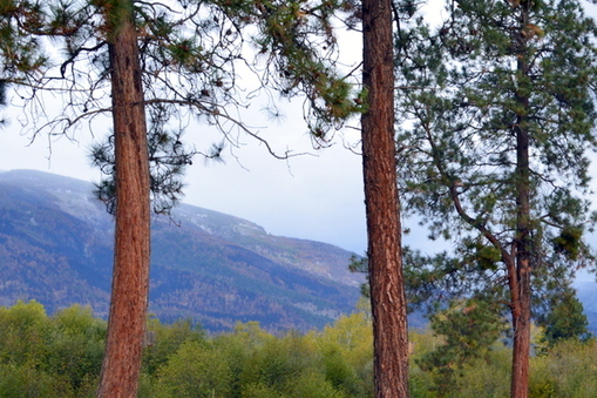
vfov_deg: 19.5
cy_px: 334
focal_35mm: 69
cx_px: 432
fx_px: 1144
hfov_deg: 28.9
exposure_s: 1/100
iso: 400
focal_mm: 26
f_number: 9
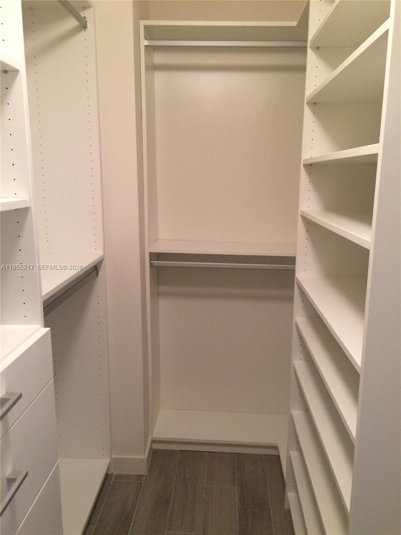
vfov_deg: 61.7
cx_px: 200
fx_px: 448
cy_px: 268
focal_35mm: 29
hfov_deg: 48.2
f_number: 2.2
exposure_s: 1/30
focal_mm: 4.15
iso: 160
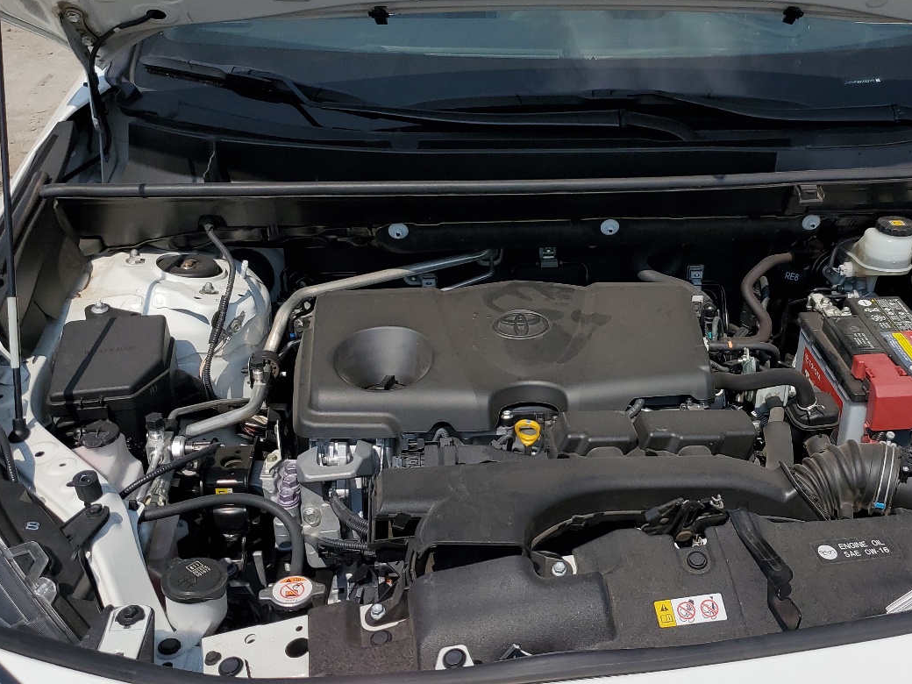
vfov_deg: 35.9
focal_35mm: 40
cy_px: 375
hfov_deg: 46.1
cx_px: 606
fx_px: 1054
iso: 50
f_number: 1.5
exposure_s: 1/10000
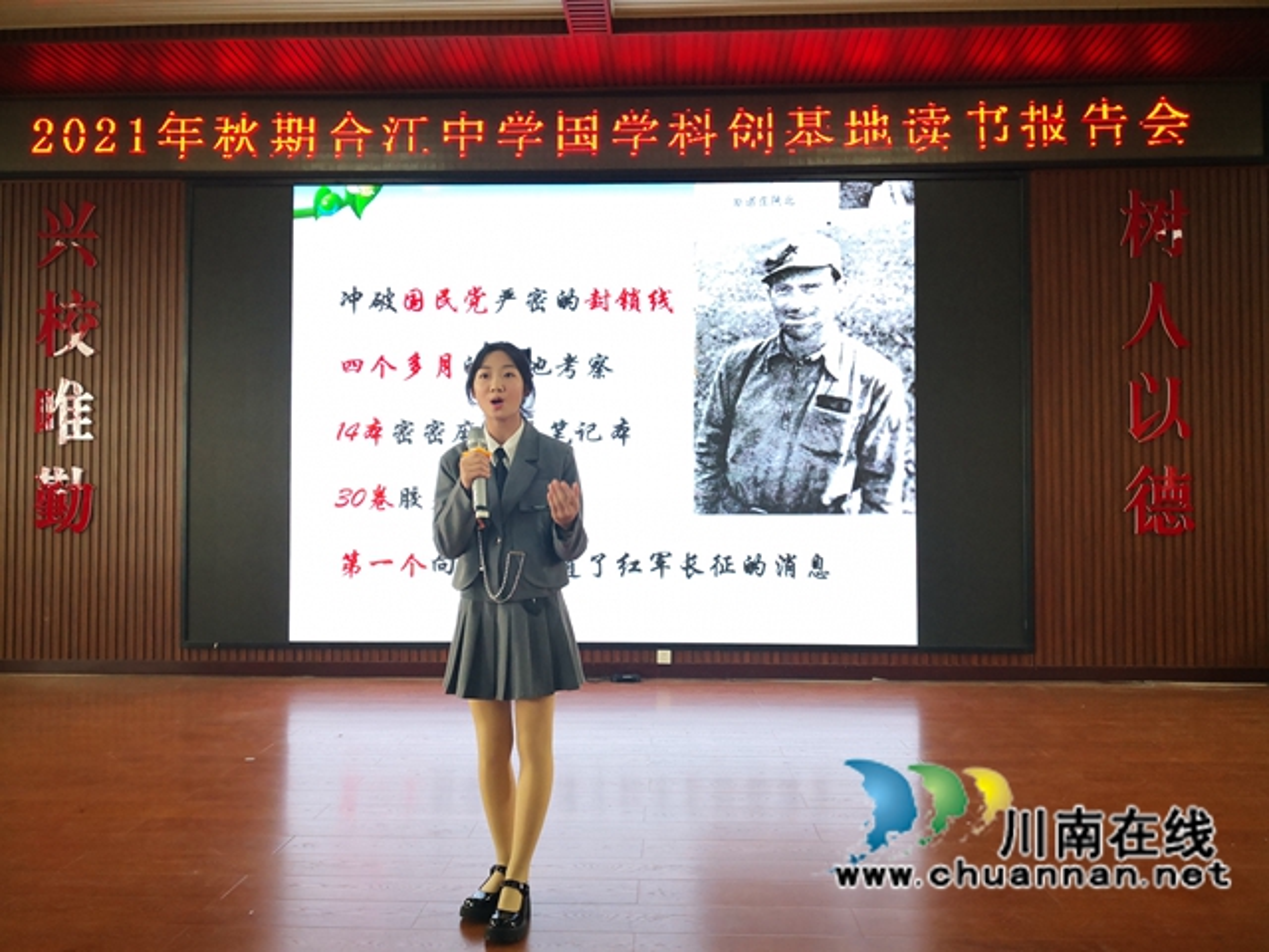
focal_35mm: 27
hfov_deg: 65.3
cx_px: 634
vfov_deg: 51.4
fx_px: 990
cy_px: 476
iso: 400
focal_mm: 3.95
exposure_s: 1/100
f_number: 1.6
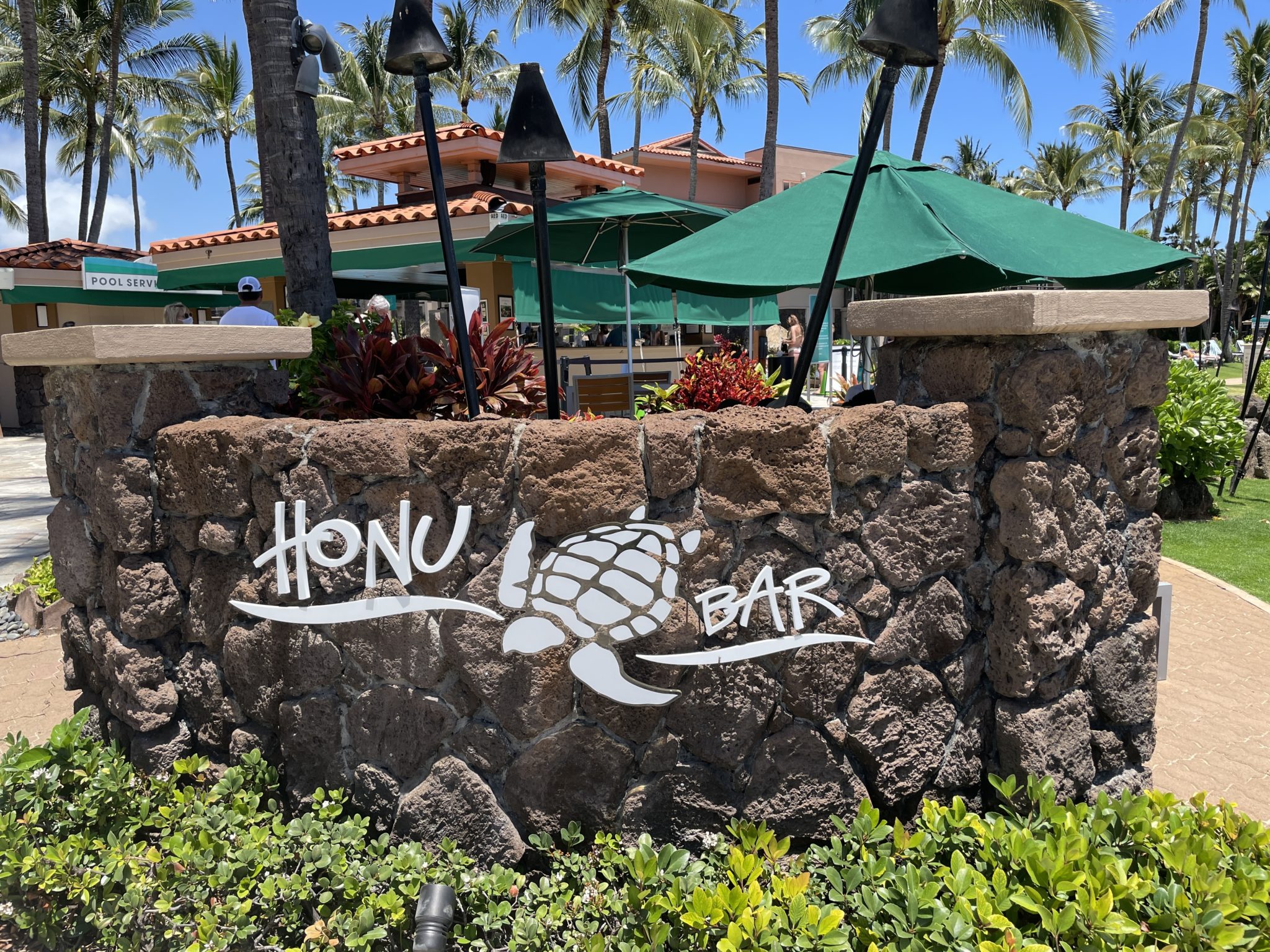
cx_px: 635
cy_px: 476
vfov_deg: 53.1
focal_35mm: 26
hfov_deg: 67.3
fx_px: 954
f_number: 1.6
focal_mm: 4.2
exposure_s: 1/1916
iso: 32
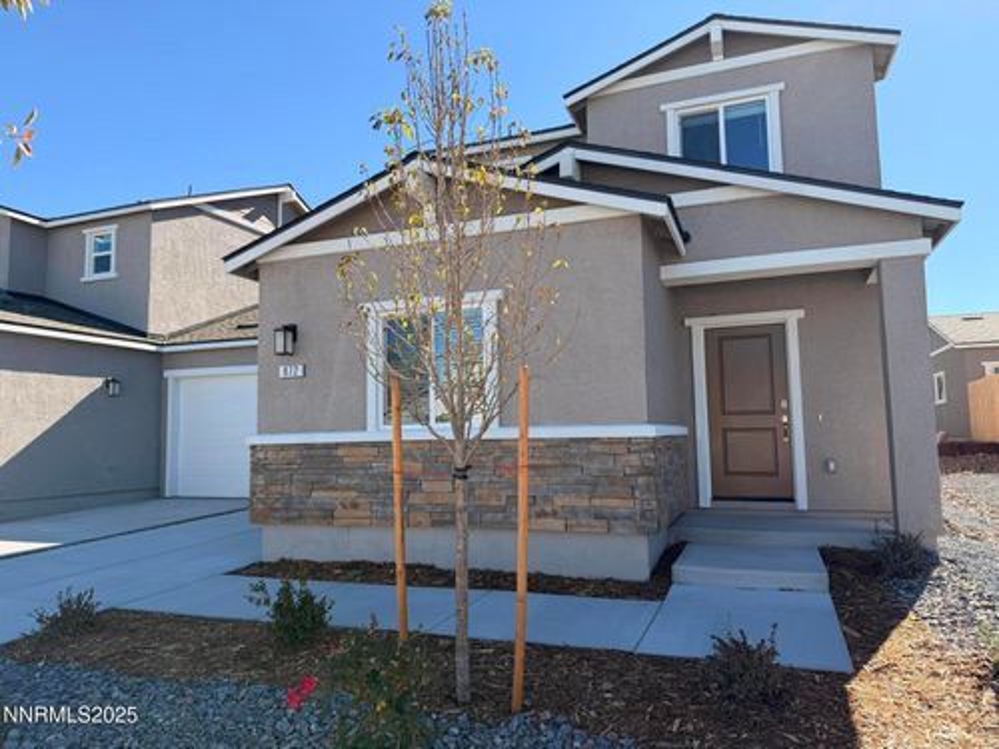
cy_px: 374
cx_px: 500
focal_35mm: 24
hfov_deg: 71.6
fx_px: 693
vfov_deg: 56.8
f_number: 1.78
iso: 80
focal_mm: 6.76
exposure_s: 1/2299
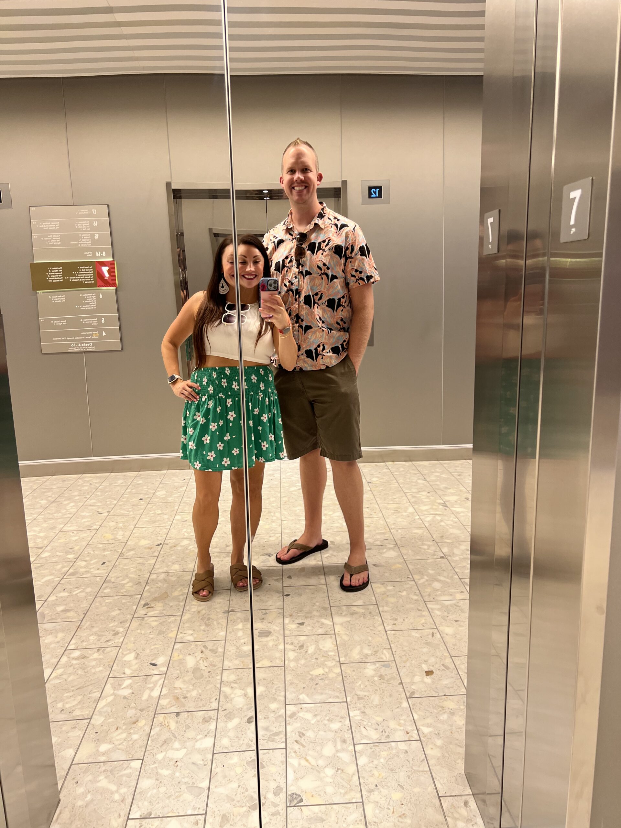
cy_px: 414
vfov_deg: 67.3
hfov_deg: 53.1
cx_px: 310
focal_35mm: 26
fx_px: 622
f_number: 1.5
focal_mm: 5.7
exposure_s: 1/83
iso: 100
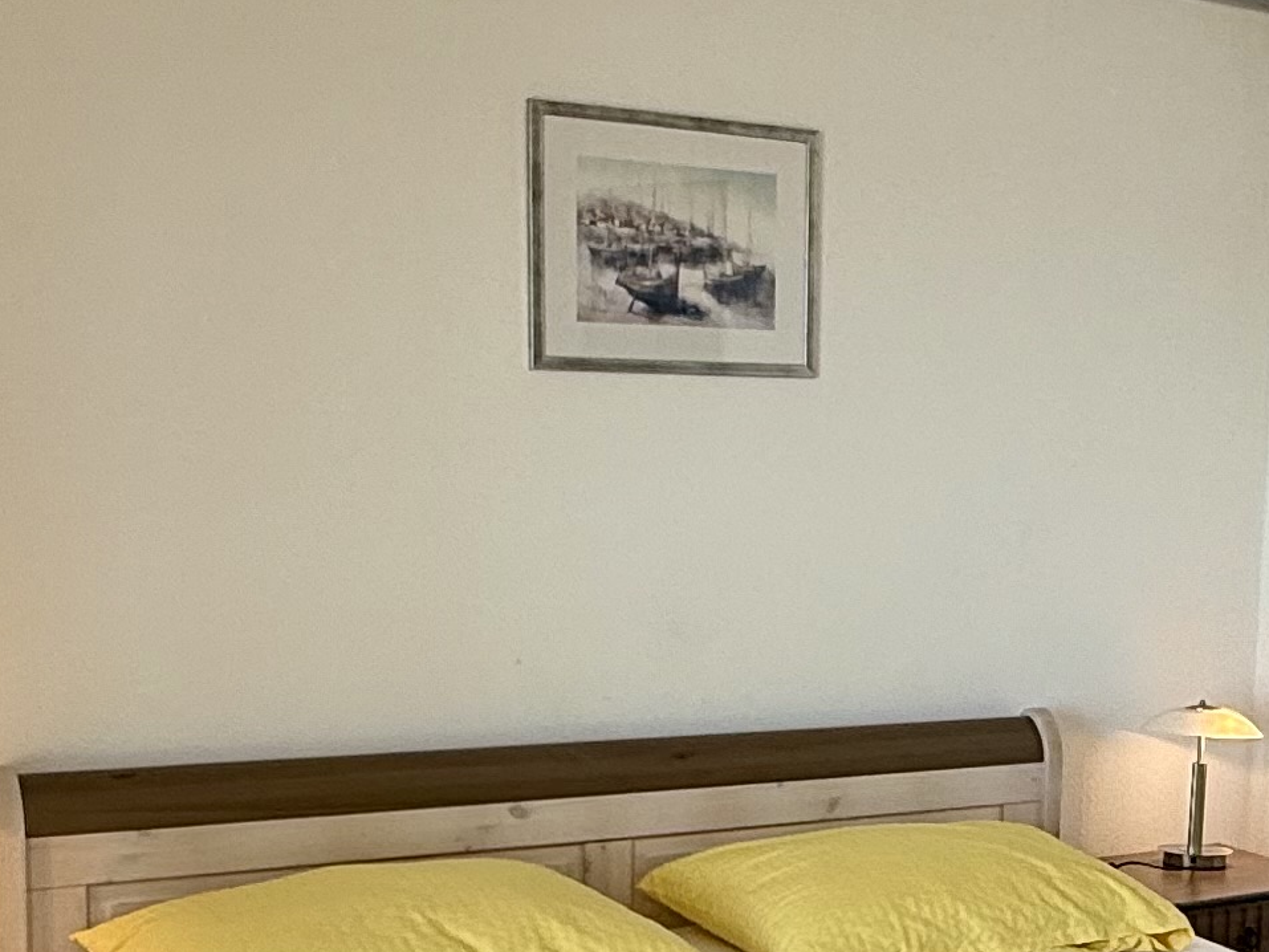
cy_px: 704
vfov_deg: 24.6
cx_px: 1158
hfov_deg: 31.1
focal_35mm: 59
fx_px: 2163
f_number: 2.2
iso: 50
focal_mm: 2.22
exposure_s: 1/120
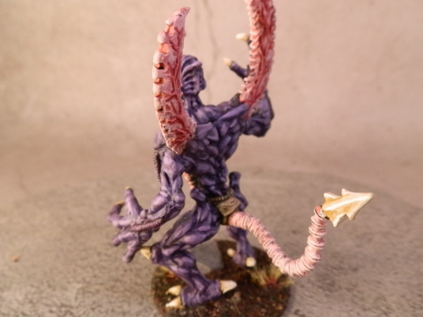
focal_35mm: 28
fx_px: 342
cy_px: 158
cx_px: 212
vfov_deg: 49.7
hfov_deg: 63.4
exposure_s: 1/100
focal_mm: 5
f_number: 3.1
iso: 400
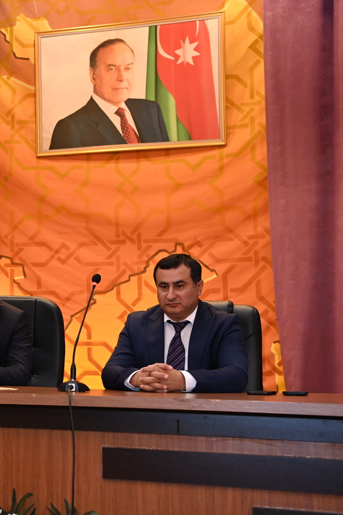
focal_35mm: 67
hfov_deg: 19.5
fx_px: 958
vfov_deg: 30.1
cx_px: -33
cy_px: 259
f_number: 4
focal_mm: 44
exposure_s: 1/60
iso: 1600
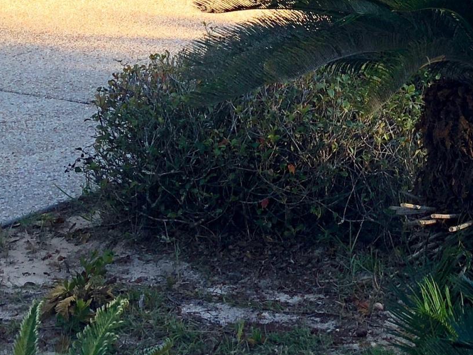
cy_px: -240
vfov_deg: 12.8
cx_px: 462
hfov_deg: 18.0
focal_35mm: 107
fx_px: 1462
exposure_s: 1/432
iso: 20
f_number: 1.8
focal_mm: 3.99
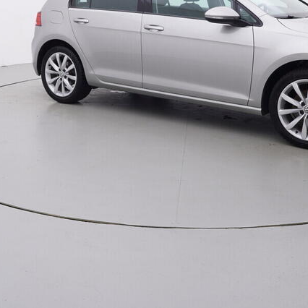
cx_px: 176
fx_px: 463
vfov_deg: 35.6
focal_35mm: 46
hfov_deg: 36.7
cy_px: 62
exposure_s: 1/80
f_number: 5
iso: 200
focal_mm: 15
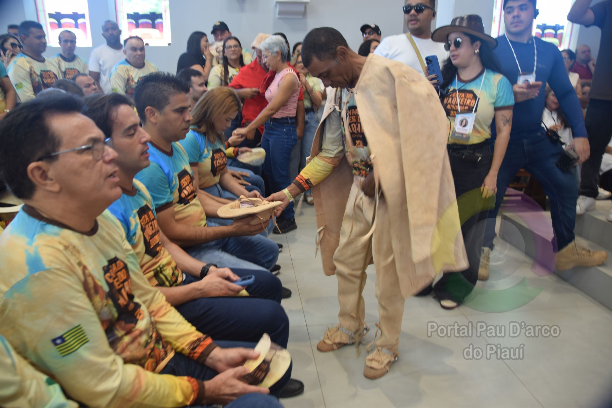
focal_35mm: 26
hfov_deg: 70.4
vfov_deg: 50.4
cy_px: 204
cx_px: 306
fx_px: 433
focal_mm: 17
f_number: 3.2
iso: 140
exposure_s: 1/25
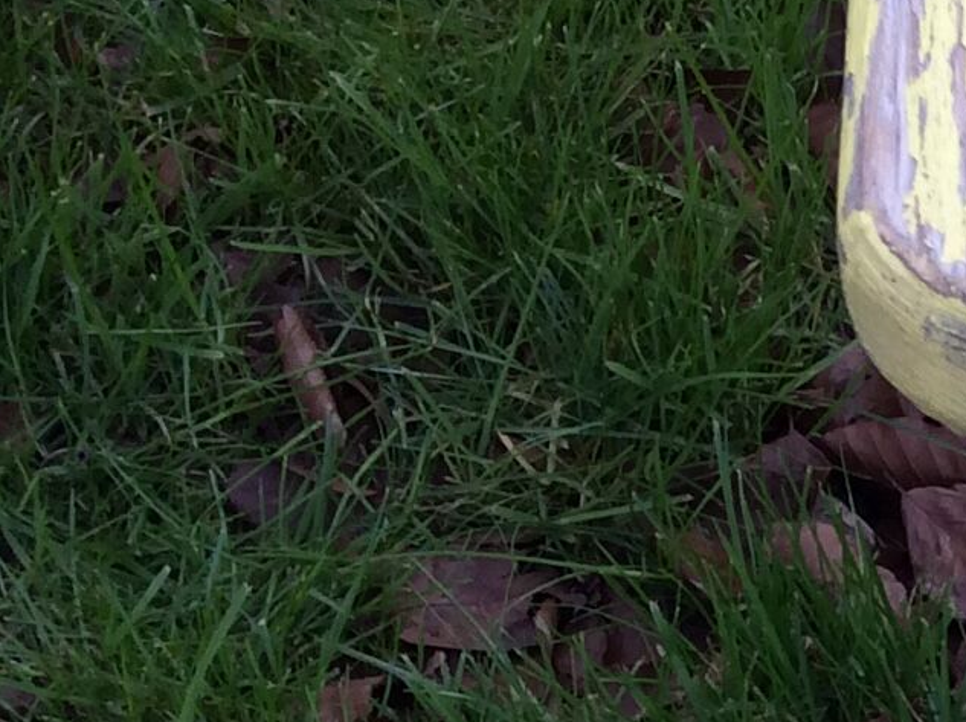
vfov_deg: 11.1
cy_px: 807
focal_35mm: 131
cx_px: 1341
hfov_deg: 14.3
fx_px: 3651
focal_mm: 3.3
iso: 32
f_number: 2.4
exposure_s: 1/123
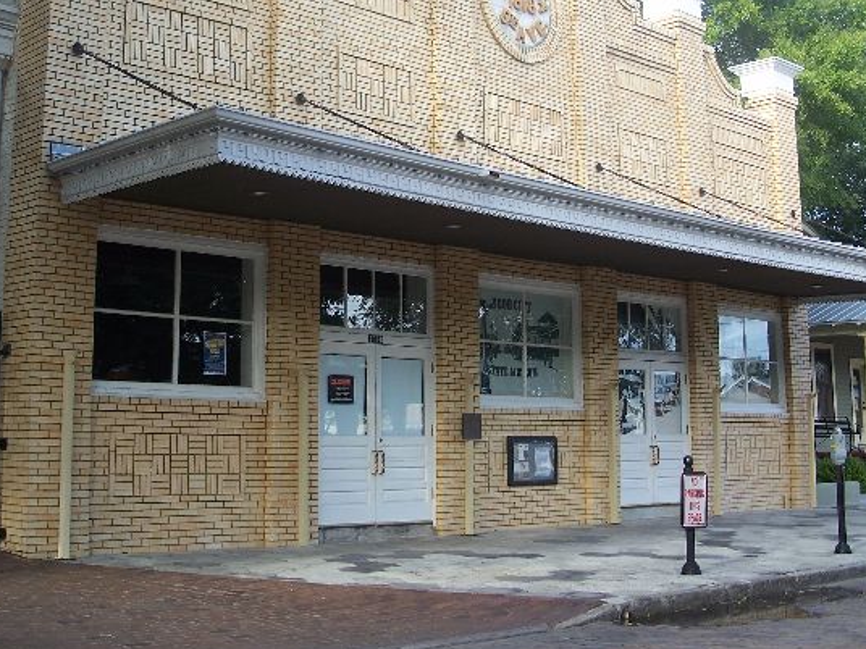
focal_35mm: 51
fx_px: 1276
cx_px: 367
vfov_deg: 28.4
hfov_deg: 37.4
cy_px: 213
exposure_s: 1/125
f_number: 2.8
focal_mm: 7.8
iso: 64
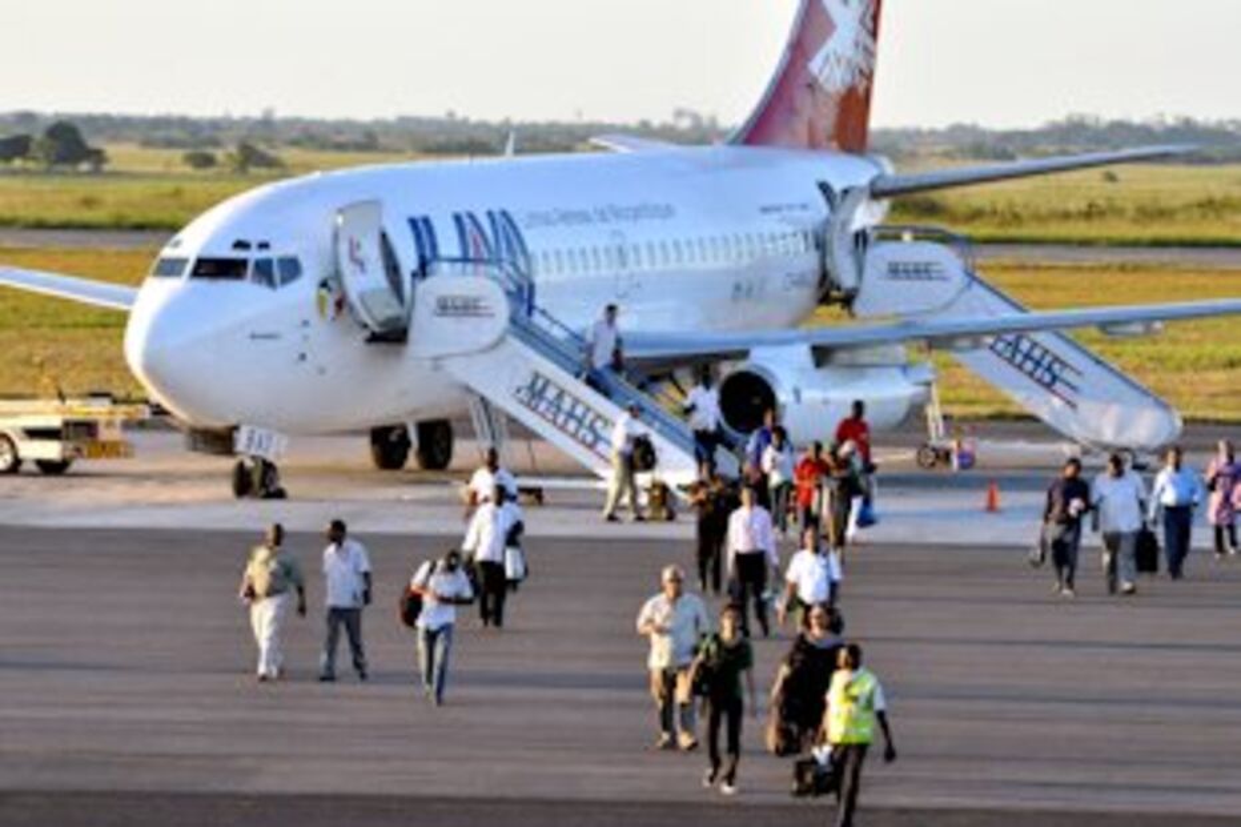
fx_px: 9305
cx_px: 620
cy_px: 414
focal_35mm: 270
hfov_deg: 7.6
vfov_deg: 5.1
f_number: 6.3
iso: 720
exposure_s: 1/640
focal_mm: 180
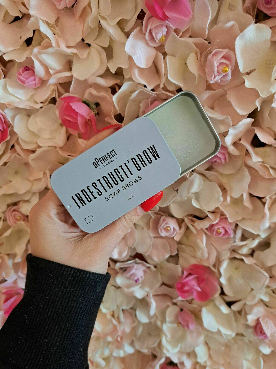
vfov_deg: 71.6
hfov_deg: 56.8
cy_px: 184
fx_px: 255
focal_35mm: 24
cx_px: 138
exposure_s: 1/33
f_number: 1.8
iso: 400
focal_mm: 5.23
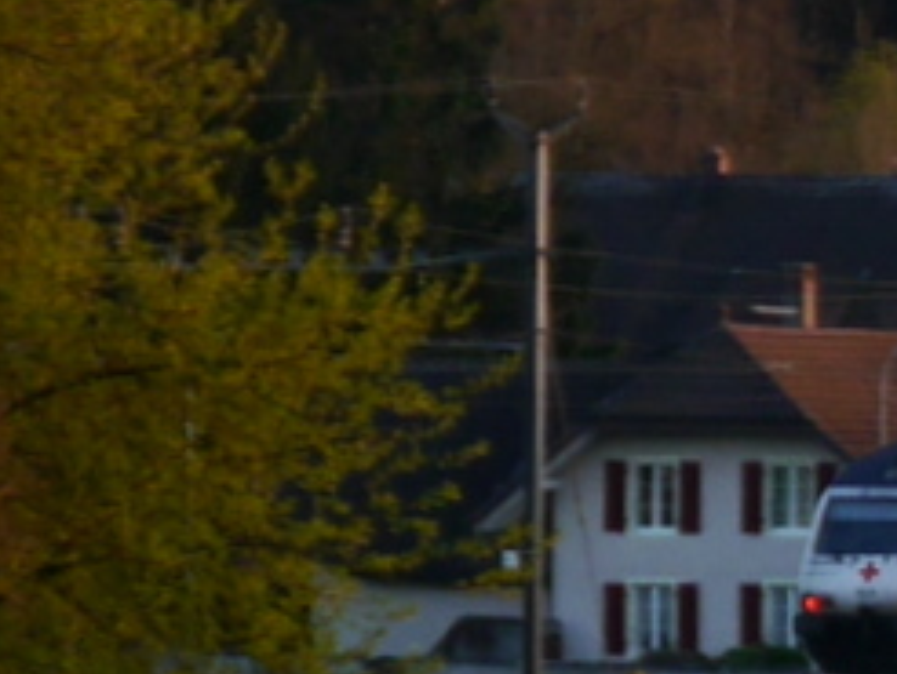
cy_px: 230
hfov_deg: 4.7
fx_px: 10609
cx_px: 2111
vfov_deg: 3.6
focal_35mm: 409
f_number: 5.6
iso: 160
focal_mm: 42
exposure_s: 1/80
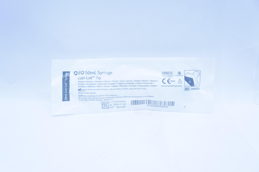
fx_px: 291
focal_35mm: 40
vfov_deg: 32.9
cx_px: 130
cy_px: 86
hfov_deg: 48.0
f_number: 4.5
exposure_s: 1/200
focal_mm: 27
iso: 800
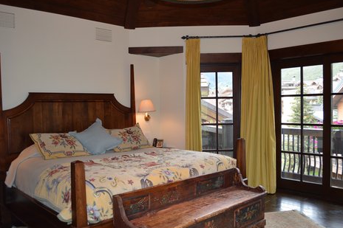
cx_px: 177
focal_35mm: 31
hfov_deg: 60.3
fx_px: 295
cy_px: 115
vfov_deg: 42.3
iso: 360
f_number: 4
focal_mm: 20
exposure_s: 1/125
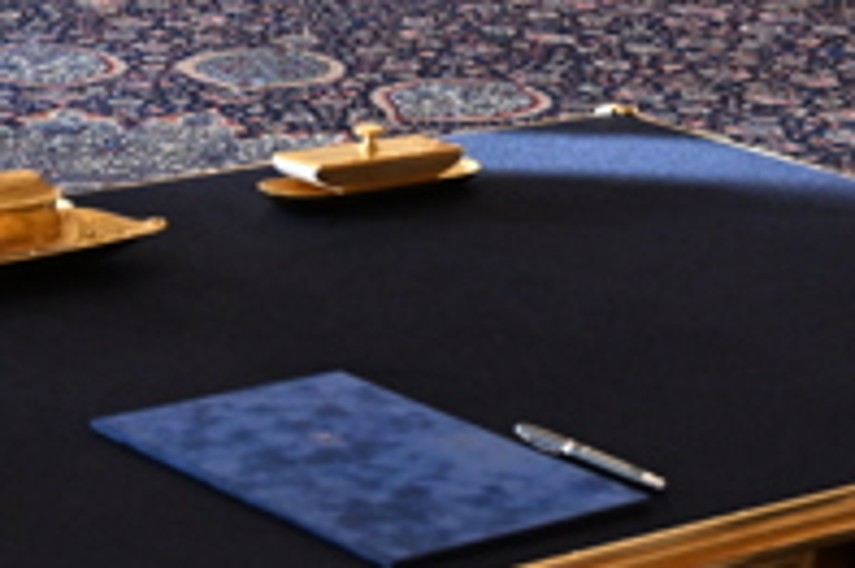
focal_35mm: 140
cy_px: -295
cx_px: 26
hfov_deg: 14.5
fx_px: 3322
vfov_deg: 9.5
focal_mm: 40
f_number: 5.6
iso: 3200
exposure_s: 1/400
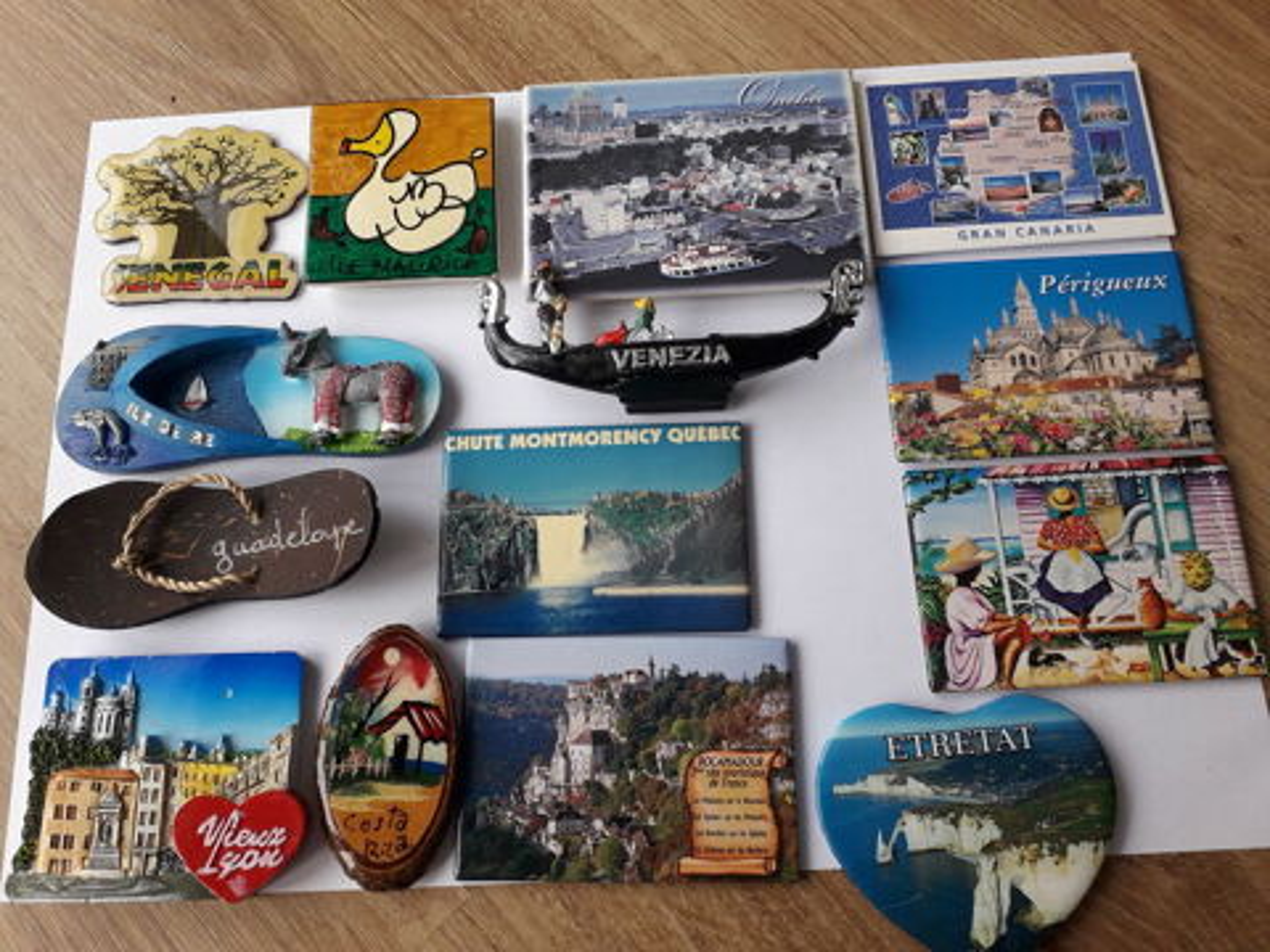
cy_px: 476
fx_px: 991
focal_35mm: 27
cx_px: 635
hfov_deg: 65.3
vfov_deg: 51.4
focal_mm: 3.6
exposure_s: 1/100
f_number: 1.9
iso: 64
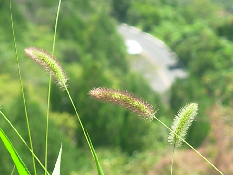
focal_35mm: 266
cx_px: 155
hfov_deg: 7.4
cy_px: 113
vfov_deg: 5.6
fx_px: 1791
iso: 50
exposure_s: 1/124
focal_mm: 31.4
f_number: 5
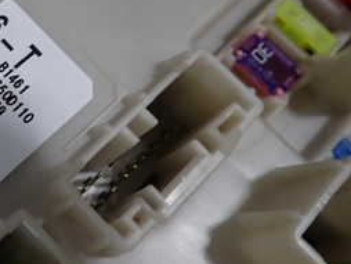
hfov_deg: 29.6
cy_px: 84
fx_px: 599
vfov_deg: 24.7
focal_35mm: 59
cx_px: -29
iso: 125
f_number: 2
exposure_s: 1/60
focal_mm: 4.5
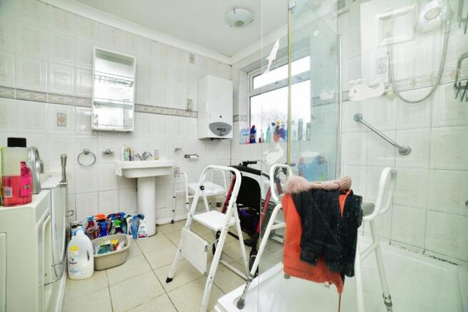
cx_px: 234
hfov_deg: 104.2
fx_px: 182
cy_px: 156
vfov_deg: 81.2
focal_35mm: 14
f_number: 8
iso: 100
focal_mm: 14
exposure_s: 1/30
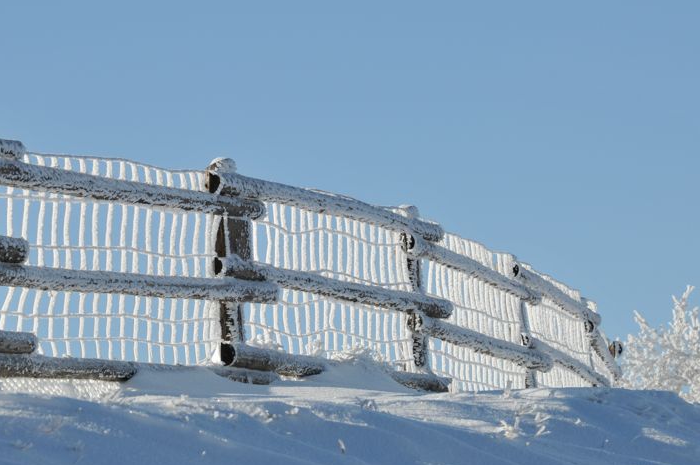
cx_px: 349
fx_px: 4828
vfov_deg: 5.5
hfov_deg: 8.3
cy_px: 216
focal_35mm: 249
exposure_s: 1/500
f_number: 11
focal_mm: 145
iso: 200
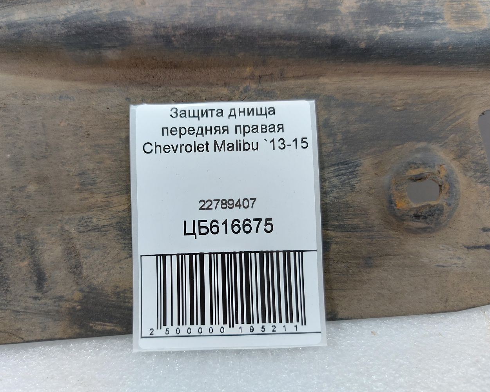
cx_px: 221
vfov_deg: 54.9
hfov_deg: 65.9
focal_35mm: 26
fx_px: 377
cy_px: 196
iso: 80
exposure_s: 1/50
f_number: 1.8
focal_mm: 5.23
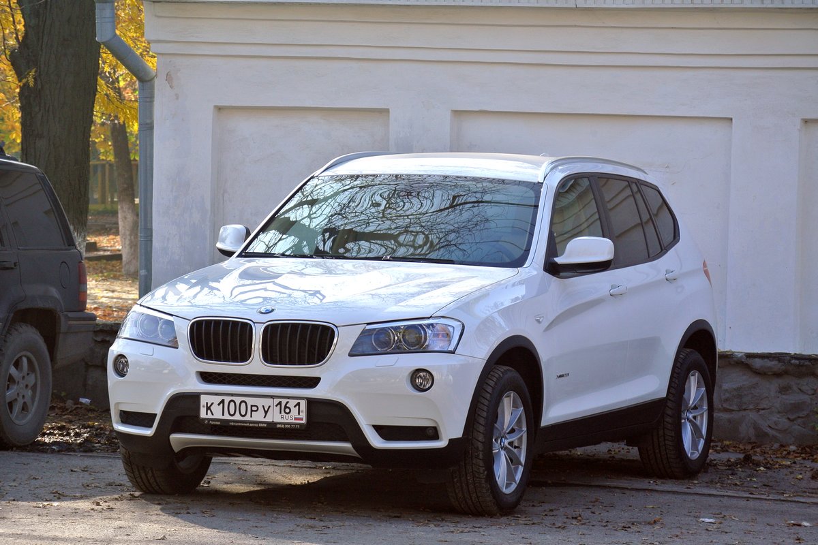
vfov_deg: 8.9
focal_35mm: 154
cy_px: 272
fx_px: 3499
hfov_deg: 13.3
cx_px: 409
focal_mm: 57.2
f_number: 4.2
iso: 100
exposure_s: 1/400
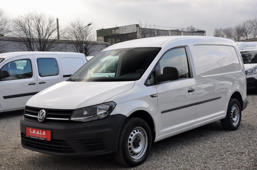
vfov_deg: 29.8
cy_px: 85
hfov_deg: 43.7
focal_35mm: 45
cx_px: 128
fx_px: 321
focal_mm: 30
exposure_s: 1/200
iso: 500
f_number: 7.1
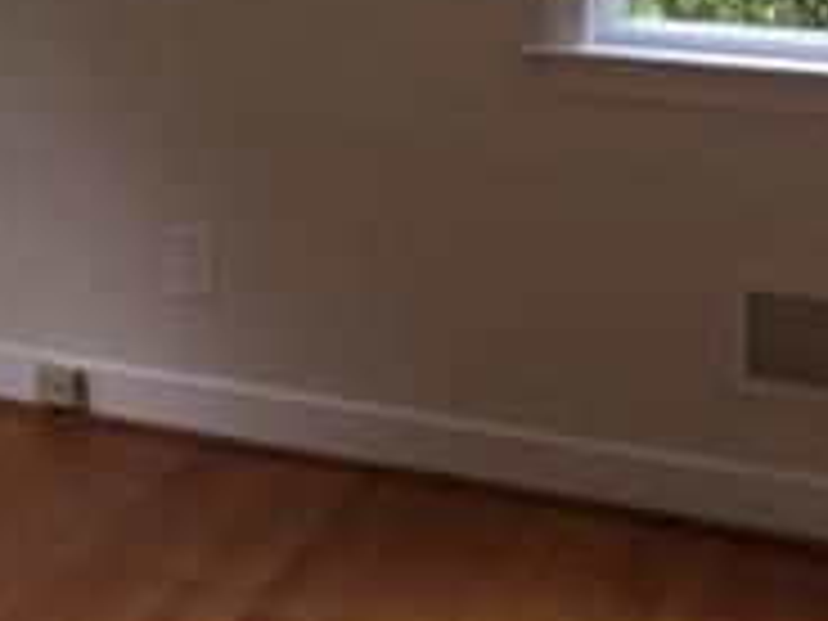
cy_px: -212
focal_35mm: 101
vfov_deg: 14.0
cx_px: -306
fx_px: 2416
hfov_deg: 17.9
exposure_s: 1/60
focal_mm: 4.15
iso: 40
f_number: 2.2
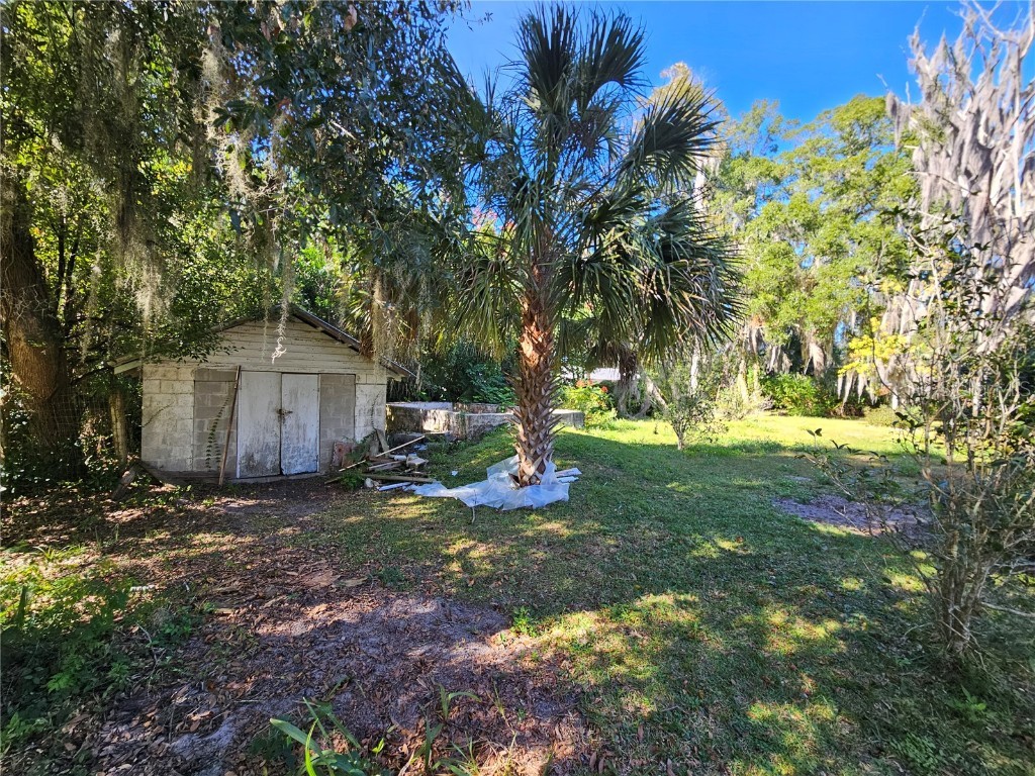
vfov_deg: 89.9
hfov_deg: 106.2
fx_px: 389
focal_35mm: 13
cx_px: 518
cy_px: 388
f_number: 2.2
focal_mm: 2.2
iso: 64
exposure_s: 1/273
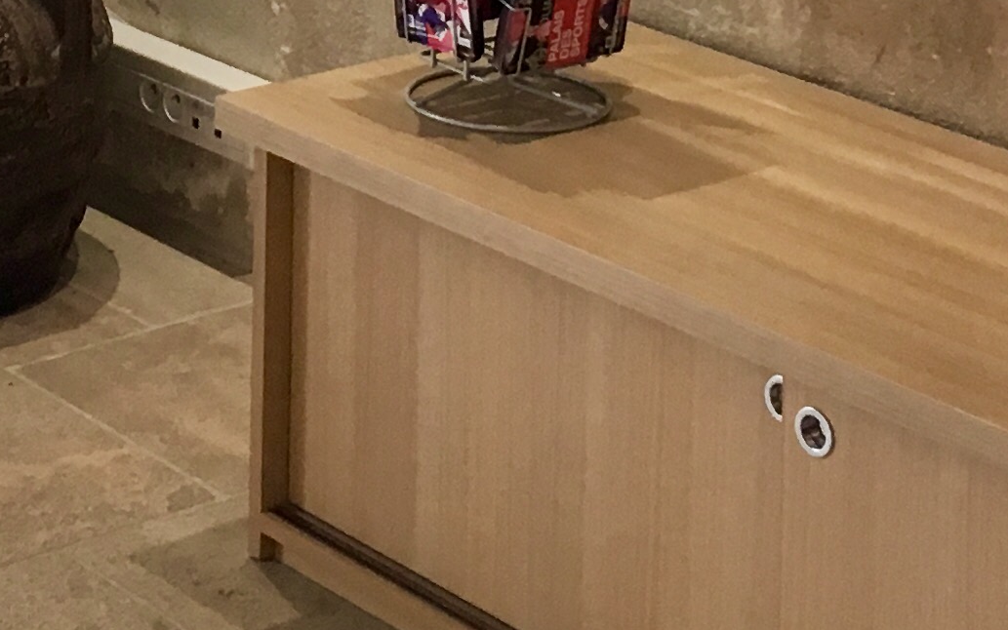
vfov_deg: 10.2
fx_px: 3297
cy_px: -593
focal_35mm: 120
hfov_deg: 17.2
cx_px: 180
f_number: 2.2
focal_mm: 4.15
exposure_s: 1/33
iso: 100
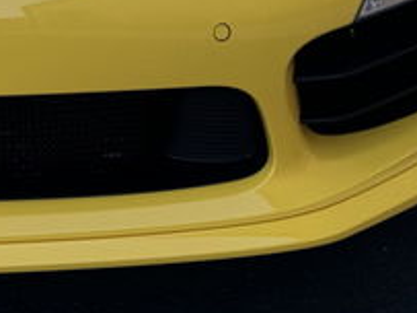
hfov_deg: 20.1
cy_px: -142
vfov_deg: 15.1
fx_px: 1096
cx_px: -90
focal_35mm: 91
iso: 64
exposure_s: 1/218
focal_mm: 6.76
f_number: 1.78
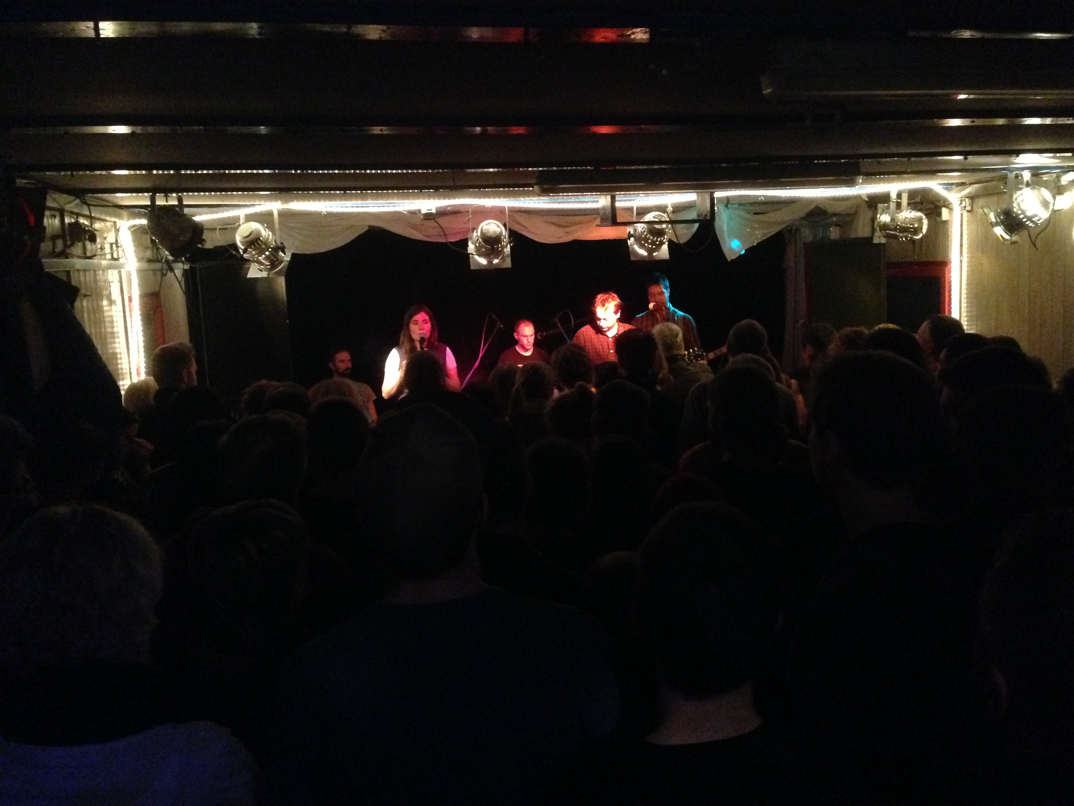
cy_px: 403
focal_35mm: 33
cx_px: 537
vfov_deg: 42.9
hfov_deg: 55.4
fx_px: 1024
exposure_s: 1/15
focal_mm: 4.12
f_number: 2.4
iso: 800
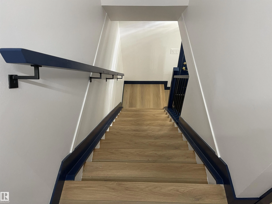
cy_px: 102
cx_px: 136
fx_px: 196
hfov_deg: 69.4
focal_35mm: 25
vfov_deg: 54.9
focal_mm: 5.1
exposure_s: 1/60
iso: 200
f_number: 1.6
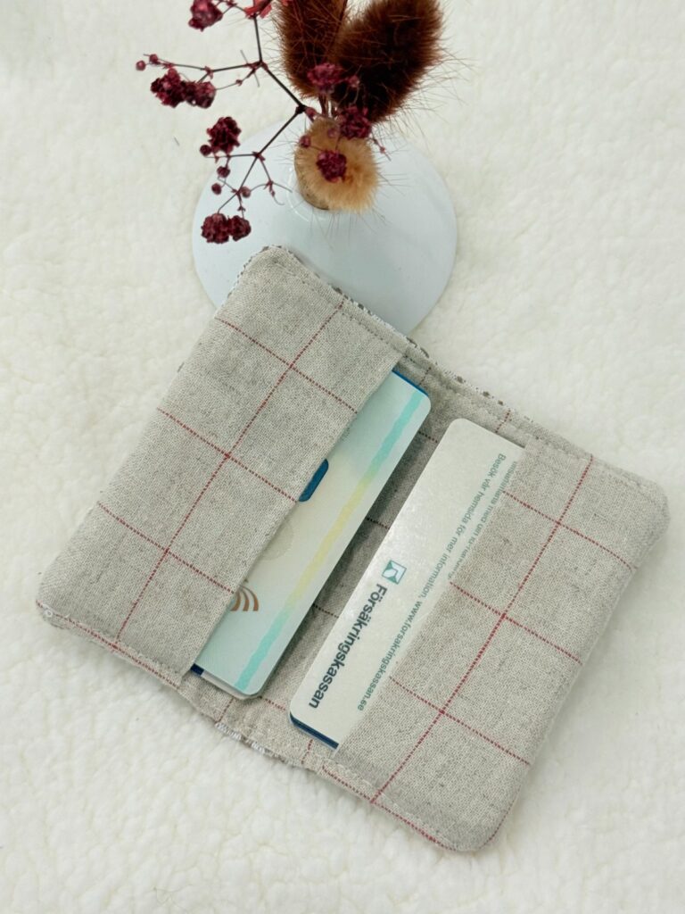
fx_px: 1266
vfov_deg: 39.7
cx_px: 342
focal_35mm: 48
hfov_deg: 30.3
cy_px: 457
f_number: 1.78
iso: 125
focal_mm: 6.76
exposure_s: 1/60
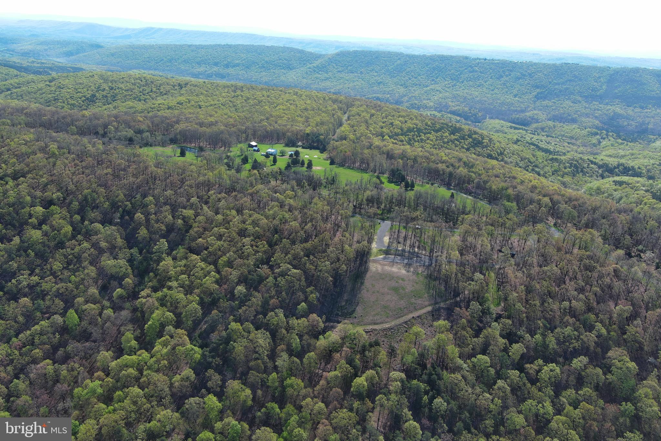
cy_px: 220
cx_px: 330
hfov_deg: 63.7
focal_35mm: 29
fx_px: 532
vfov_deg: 45.0
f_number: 2.8
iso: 100
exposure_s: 1/761
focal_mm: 10.57
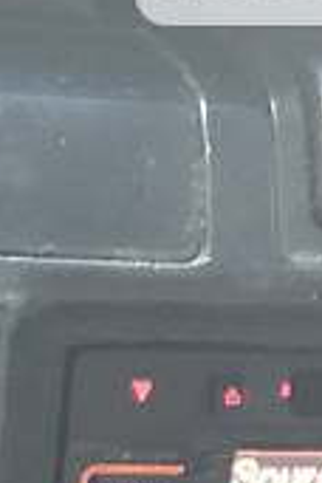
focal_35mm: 136
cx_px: -545
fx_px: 1825
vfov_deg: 14.1
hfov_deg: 8.8
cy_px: 717
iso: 80
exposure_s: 1/7
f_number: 1.8
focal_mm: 4
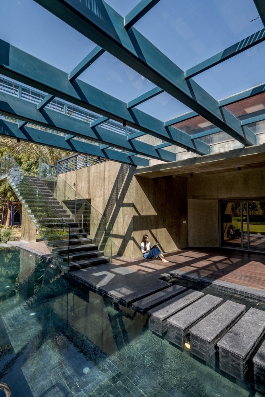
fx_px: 199
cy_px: 198
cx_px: 132
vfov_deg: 90.0
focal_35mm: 18
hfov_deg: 67.4
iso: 200
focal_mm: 18
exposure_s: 1/250
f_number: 9
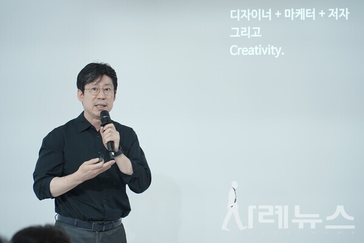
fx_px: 1405
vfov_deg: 9.9
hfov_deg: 14.8
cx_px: 182
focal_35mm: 139
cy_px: 122
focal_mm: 93
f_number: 4
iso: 1000
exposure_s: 1/125
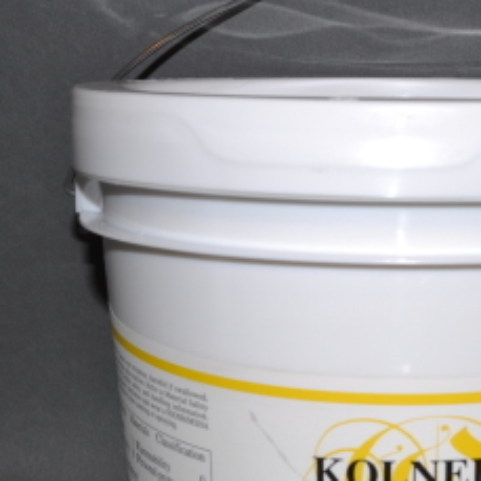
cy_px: 355
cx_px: 422
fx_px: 1368
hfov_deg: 19.6
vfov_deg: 19.8
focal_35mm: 87
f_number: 9
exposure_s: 1/160
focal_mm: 26
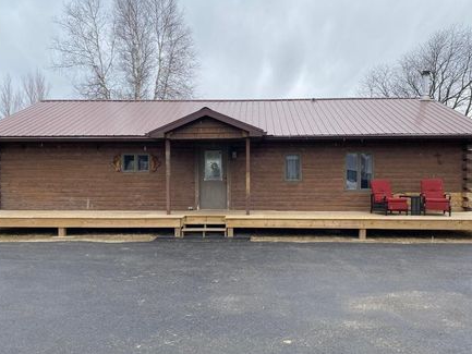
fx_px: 409
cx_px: 239
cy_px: 185
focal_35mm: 30
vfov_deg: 46.8
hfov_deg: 59.9
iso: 32
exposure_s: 1/752
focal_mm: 4.25
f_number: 1.8
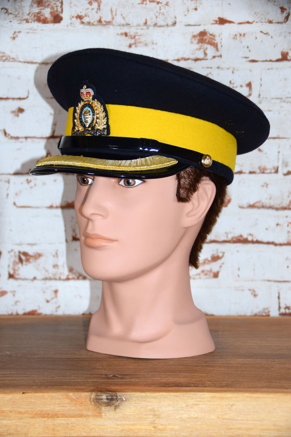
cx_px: 146
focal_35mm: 66
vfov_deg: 30.5
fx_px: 800
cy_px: 218
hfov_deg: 20.6
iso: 800
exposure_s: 1/100
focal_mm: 44
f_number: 5
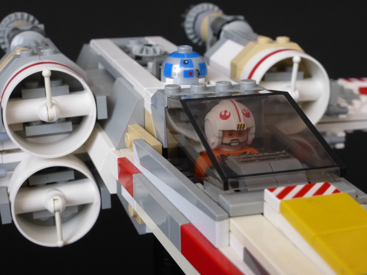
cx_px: 184
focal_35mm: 65
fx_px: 689
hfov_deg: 29.8
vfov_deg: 22.6
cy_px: 138
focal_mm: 11.7
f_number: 4.6
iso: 800
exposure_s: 1/40
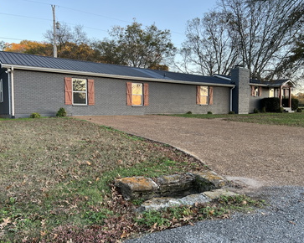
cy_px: 125
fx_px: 252
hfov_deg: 62.2
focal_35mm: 28
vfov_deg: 51.5
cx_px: 147
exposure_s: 1/121
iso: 50
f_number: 1.5
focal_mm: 5.7
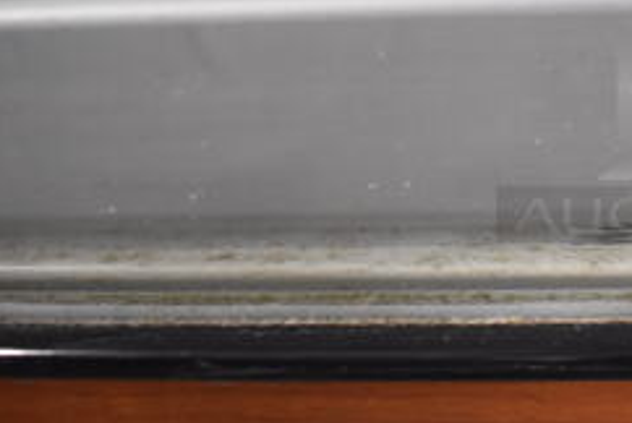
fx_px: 1195
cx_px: 789
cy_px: 104
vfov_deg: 19.9
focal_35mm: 68
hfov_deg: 26.0
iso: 2800
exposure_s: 1/60
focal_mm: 18
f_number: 4
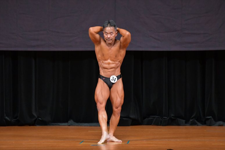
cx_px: 112
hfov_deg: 7.2
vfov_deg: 4.8
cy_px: 75
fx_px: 1780
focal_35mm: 285
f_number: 5.6
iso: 5000
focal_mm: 190
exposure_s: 1/400
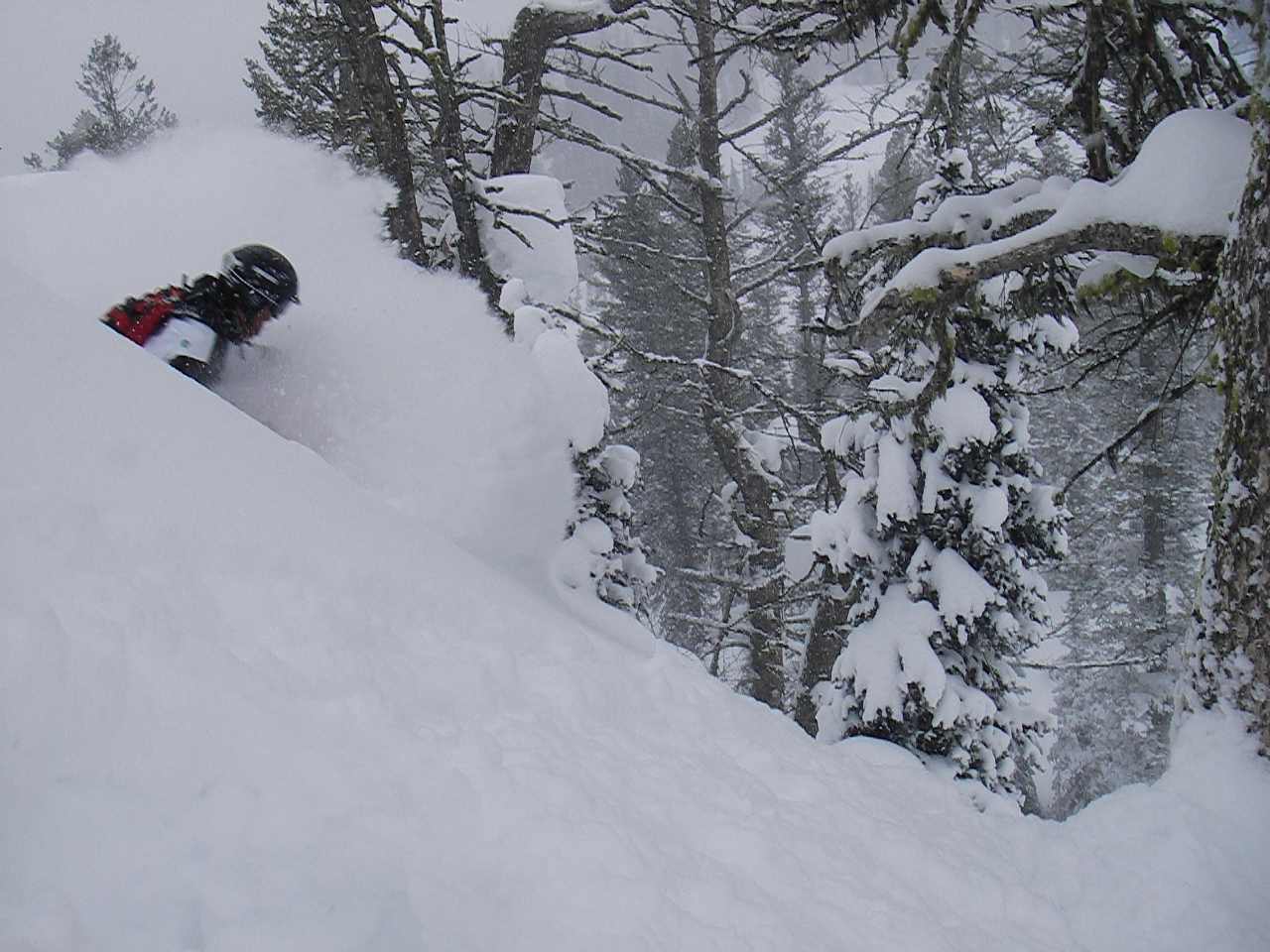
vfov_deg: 37.7
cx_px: 635
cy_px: 476
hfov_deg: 49.0
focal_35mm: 38
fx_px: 1394
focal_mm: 6.3
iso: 50
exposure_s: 1/160
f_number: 6.6
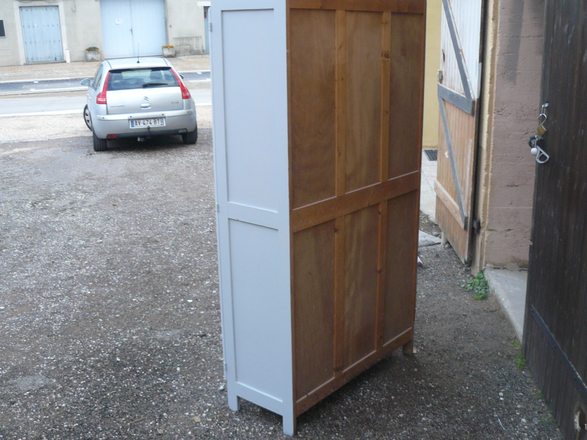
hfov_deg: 47.8
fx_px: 661
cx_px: 309
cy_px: 213
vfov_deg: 36.8
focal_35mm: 39
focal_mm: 6
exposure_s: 1/30
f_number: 2.8
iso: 160
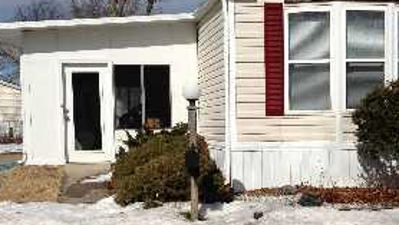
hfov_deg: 33.7
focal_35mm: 62
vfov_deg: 19.4
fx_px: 657
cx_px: 231
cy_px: 148
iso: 50
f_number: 2.4
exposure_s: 1/3876
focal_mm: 4.13
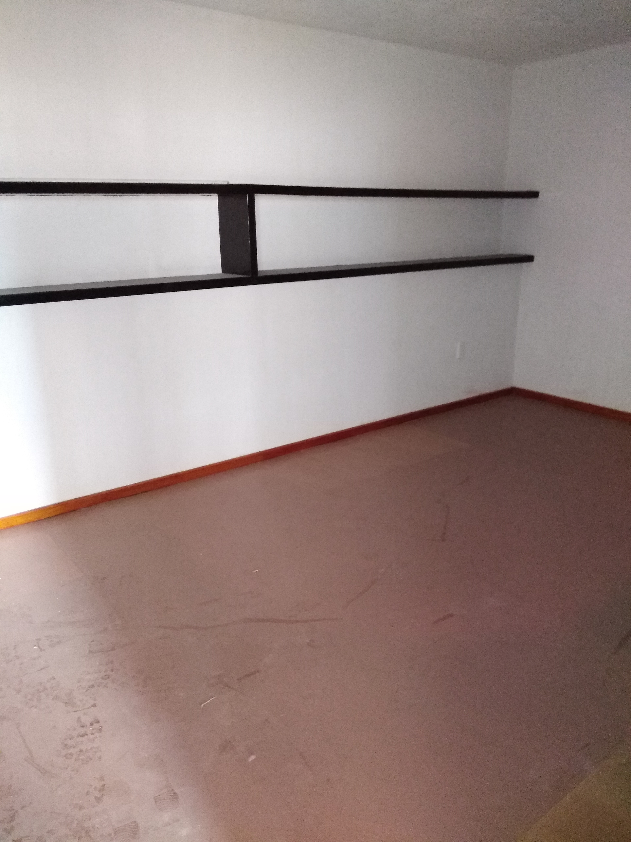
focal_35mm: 26
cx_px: 316
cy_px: 421
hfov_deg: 53.1
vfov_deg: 67.3
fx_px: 632
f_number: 1.8
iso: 1177
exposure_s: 1/15.2
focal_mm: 3.63
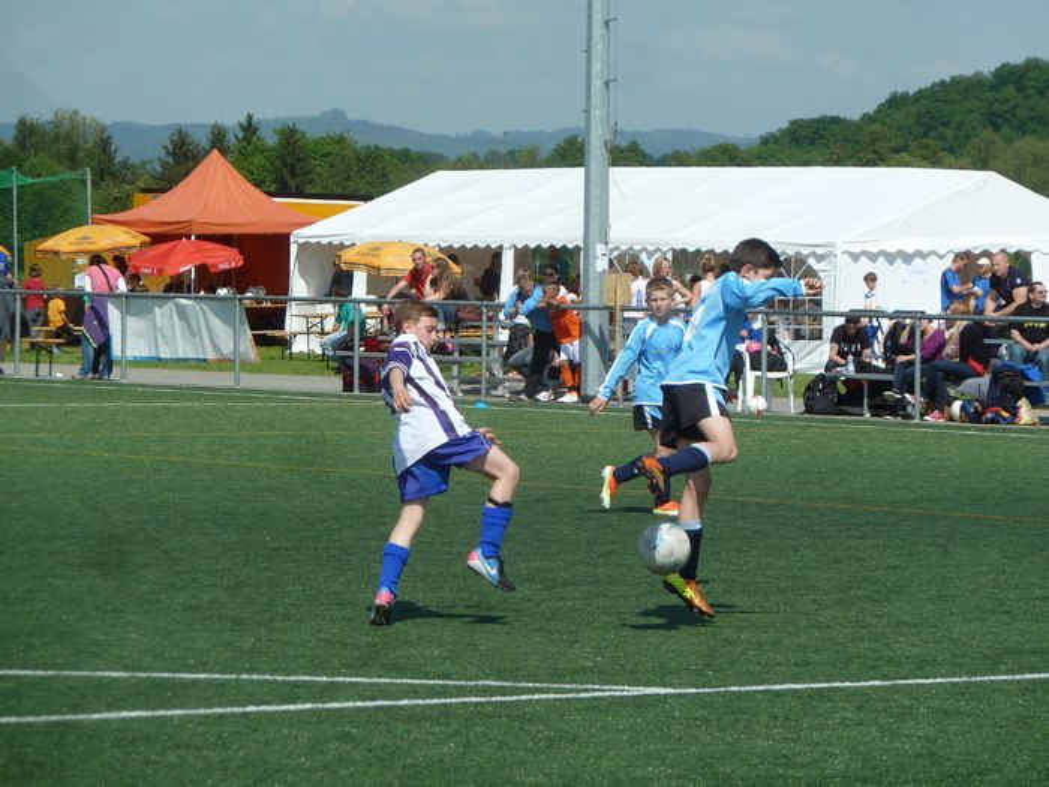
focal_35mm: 196
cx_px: 524
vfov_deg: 7.6
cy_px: 394
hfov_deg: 10.1
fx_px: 5940
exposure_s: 1/640
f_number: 5.6
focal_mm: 32.1
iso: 100
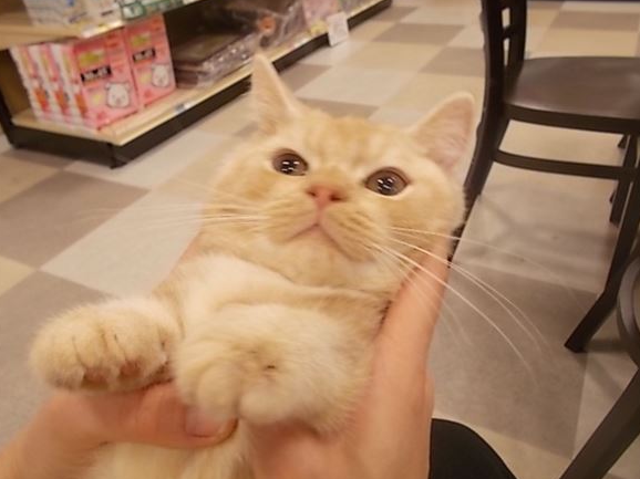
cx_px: 324
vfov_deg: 51.3
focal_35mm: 27
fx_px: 499
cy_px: 238
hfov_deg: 65.3
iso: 125
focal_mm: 4.6
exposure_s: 1/25
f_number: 3.2
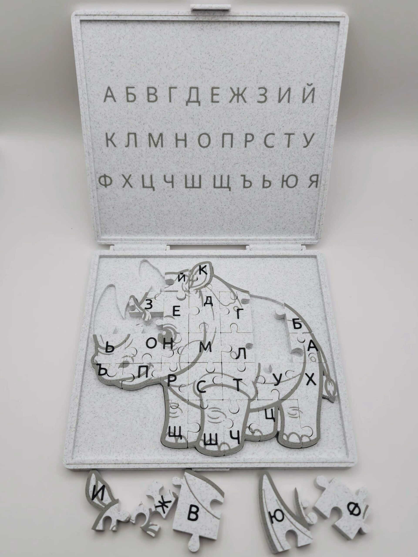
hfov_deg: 58.9
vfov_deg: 73.9
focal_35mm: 23
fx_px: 370
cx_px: 209
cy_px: 278
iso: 25
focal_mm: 6.4
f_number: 1.8
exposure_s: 1/180
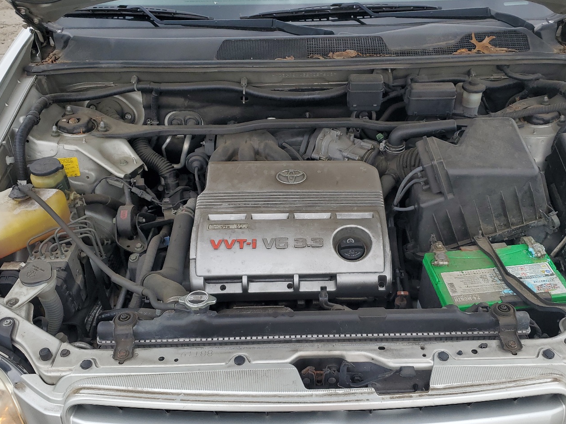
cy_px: 254
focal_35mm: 33
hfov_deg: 55.3
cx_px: 306
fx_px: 539
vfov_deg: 42.7
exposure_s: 1/667
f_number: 1.5
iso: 50
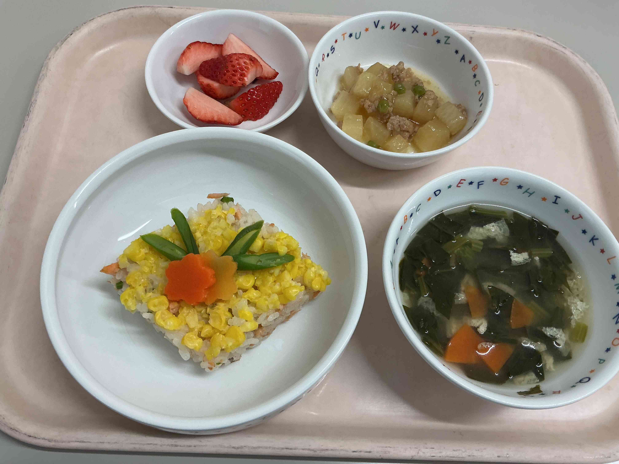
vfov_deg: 48.2
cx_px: 310
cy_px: 232
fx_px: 519
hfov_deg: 61.7
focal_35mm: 29
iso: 64
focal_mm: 3
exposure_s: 1/120
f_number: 1.8
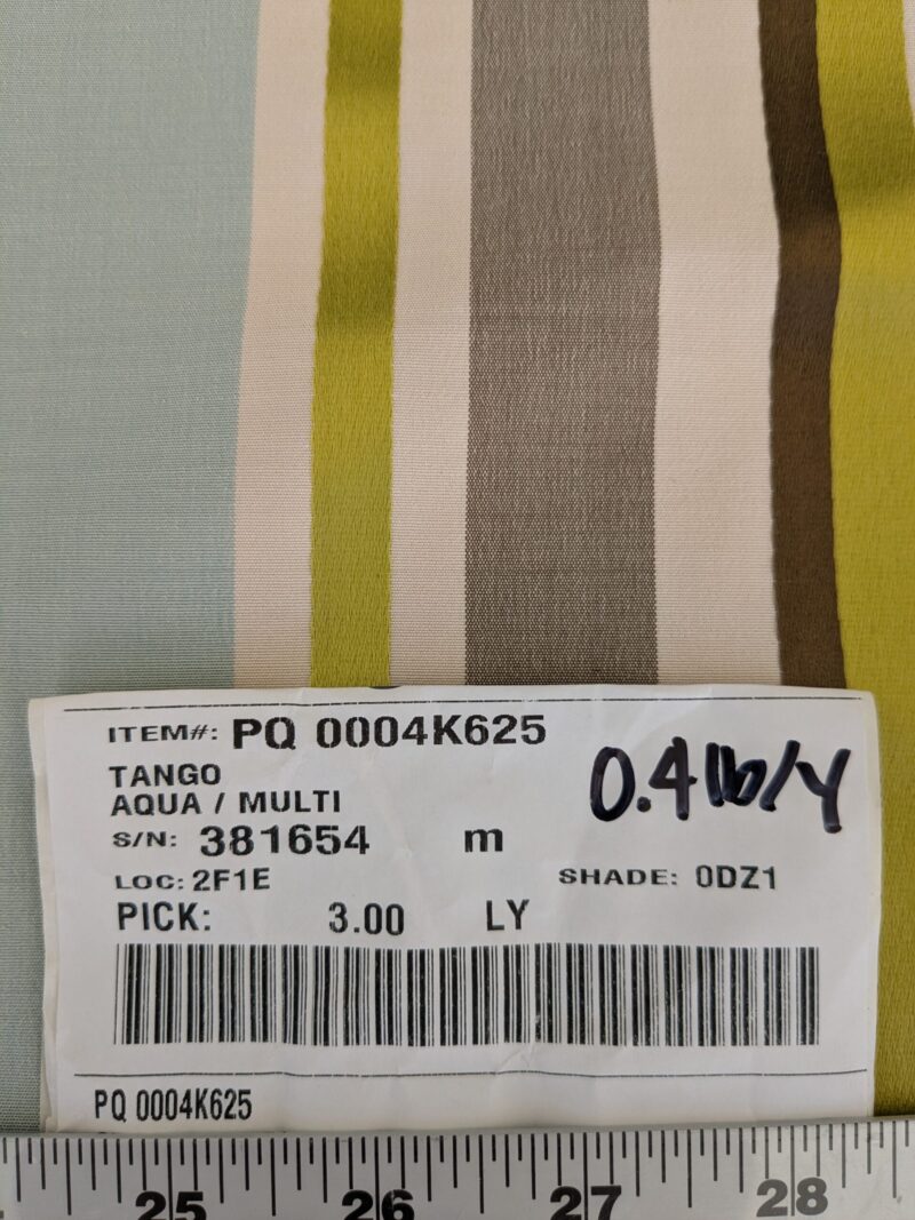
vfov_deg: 65.3
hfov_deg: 51.3
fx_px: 952
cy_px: 610
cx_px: 458
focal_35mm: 27
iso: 50
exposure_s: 1/975
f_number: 1.73
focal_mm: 4.38
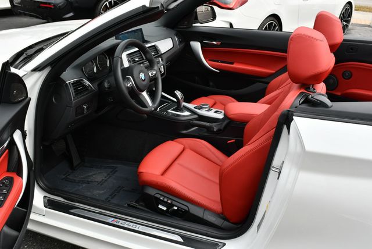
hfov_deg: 48.4
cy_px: 124
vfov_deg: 33.5
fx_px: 414
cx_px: 186
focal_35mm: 40
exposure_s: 1/250
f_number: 8
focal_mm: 20
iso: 140
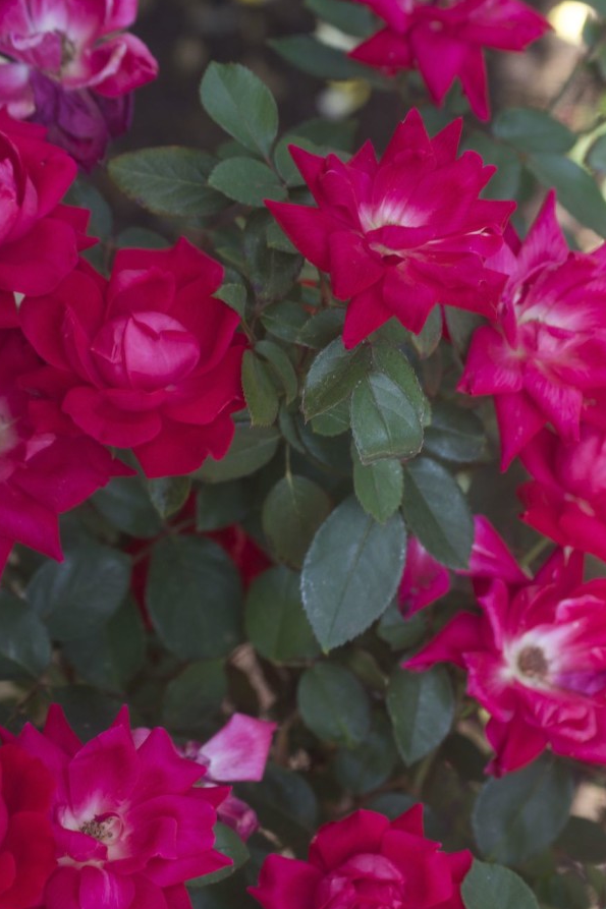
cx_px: 336
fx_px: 2389
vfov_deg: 21.6
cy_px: 462
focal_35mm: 95
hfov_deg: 14.5
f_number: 5.6
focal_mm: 55
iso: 360
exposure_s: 1/125
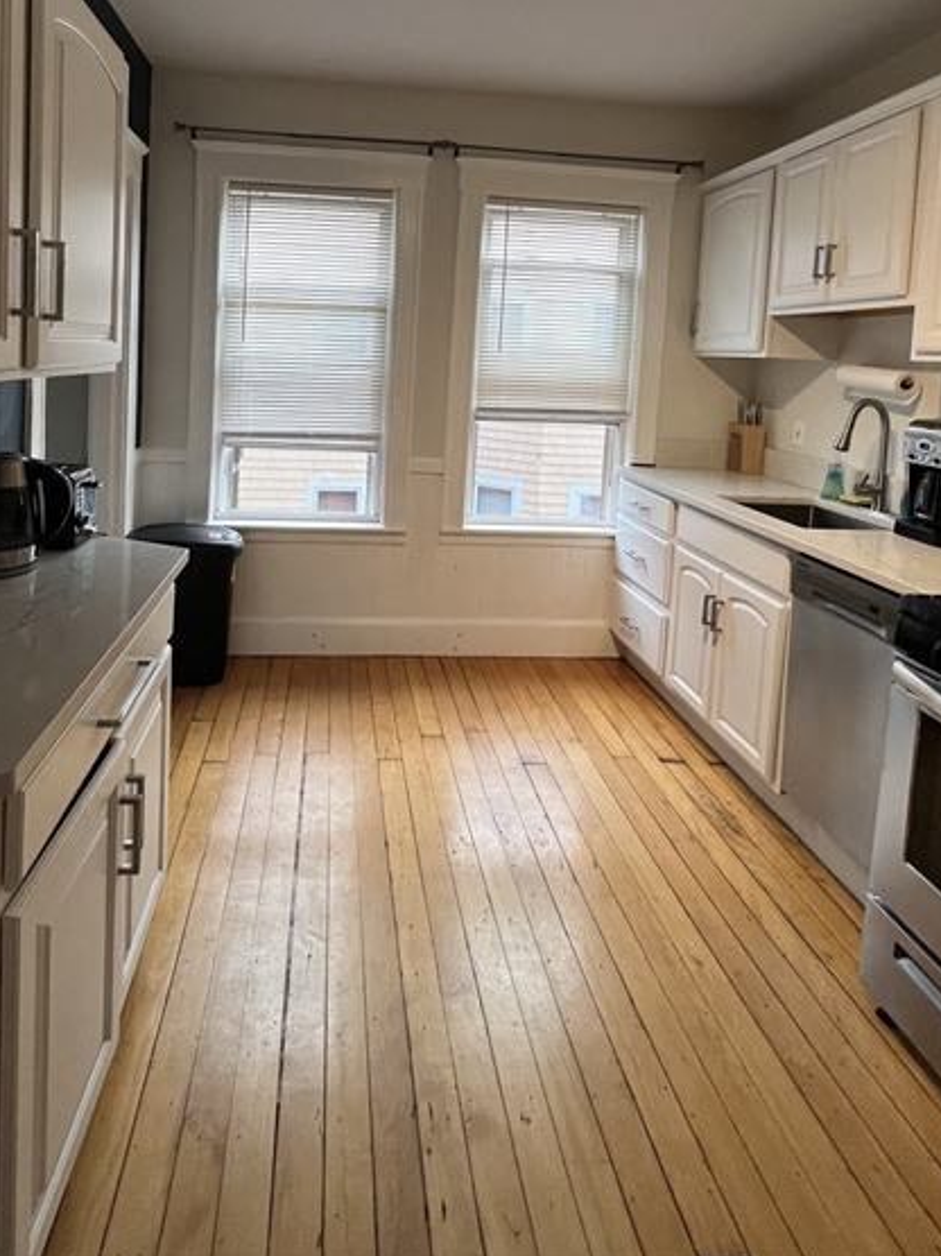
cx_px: 385
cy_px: 396
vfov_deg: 84.0
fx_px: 653
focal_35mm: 18
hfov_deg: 71.0
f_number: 1.8
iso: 160
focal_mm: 1.57
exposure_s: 1/120
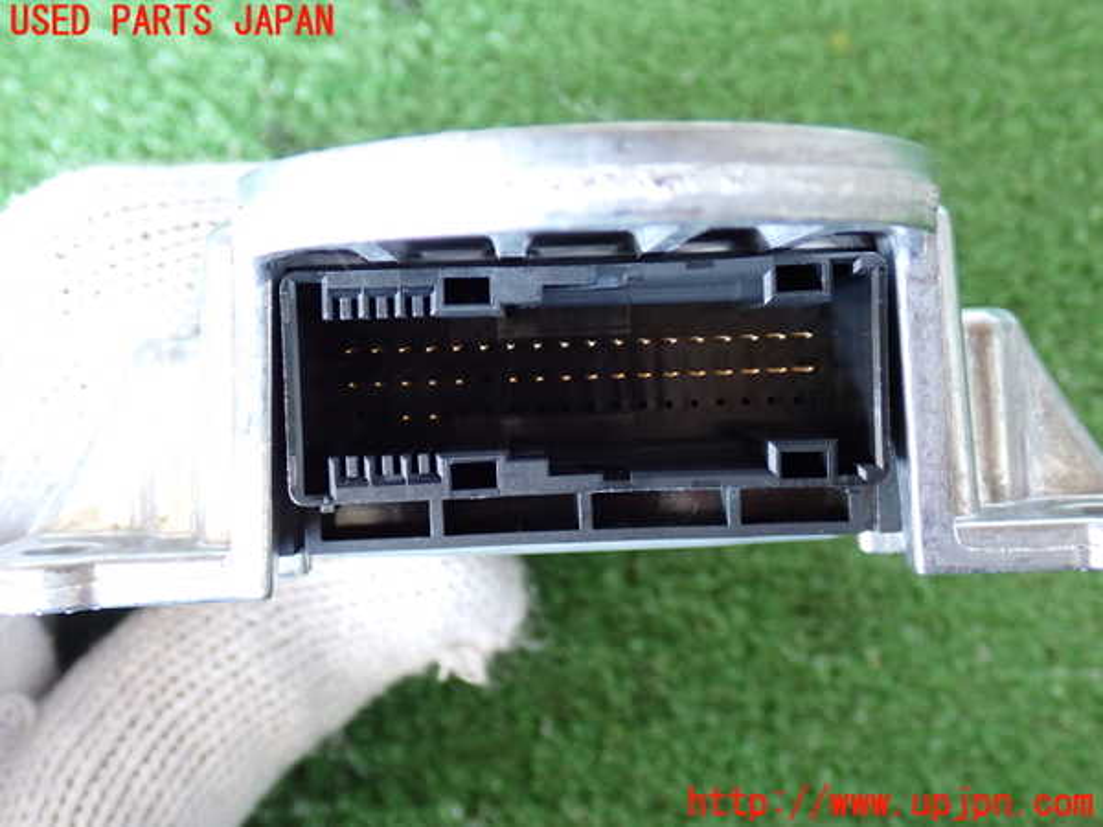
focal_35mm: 41
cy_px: 414
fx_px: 1306
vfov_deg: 35.1
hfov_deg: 45.8
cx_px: 552
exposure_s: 1/40
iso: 640
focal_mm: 7.31
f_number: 2.8
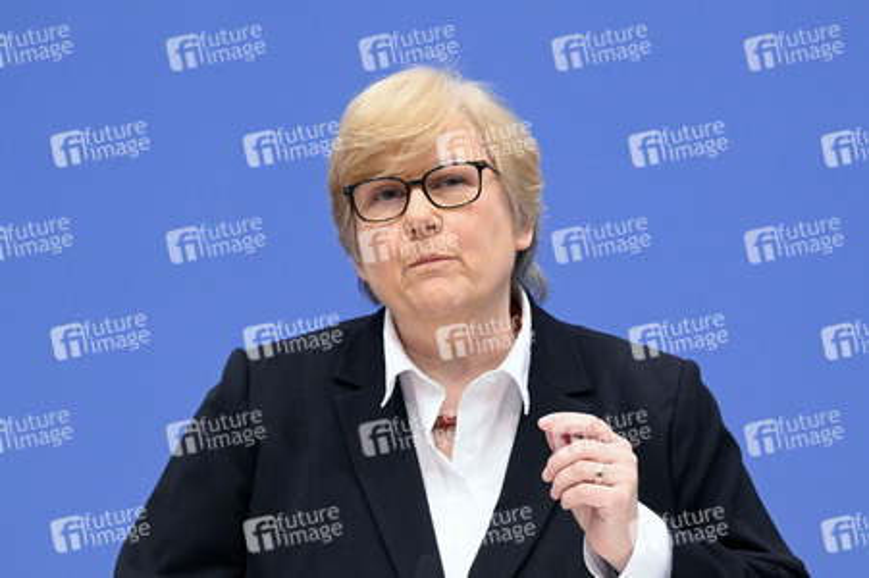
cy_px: 289
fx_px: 2653
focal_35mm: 110
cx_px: 434
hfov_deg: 18.6
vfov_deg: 12.4
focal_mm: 110
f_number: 5
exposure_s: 1/500
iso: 5000
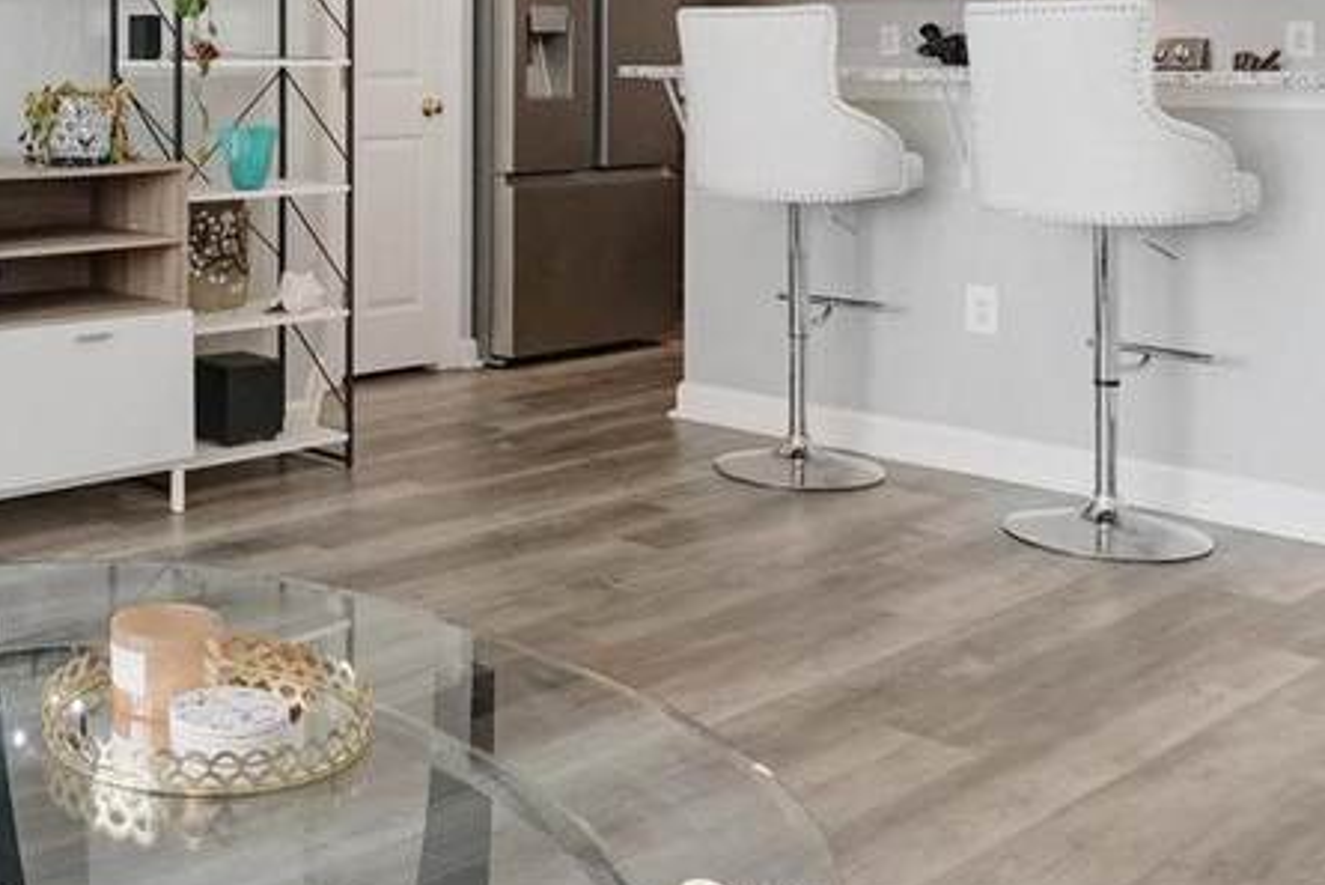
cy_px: 52
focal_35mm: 46
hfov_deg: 40.6
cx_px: 232
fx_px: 1694
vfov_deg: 27.9
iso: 1250
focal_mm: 16
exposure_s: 1/50
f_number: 8
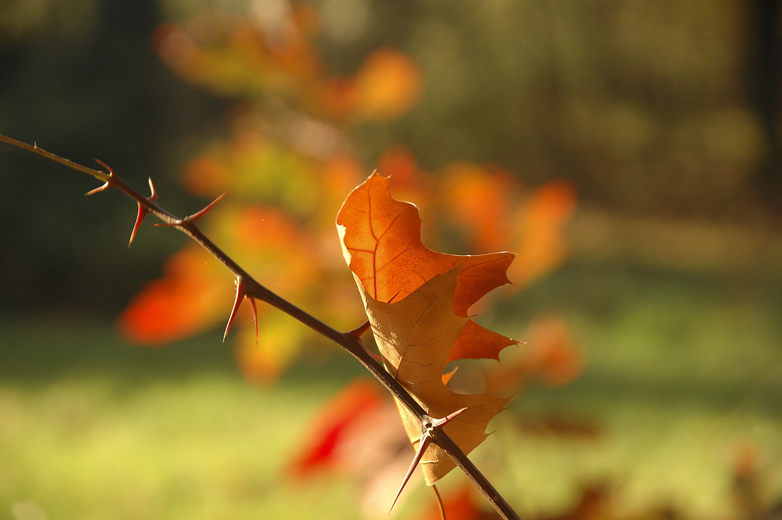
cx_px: 391
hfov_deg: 15.2
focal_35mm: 135
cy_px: 260
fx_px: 2930
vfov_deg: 10.1
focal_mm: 90
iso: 200
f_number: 5.6
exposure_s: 1/200
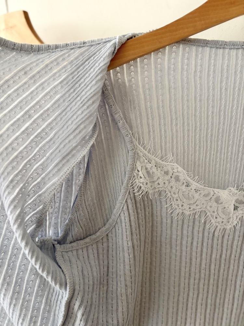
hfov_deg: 53.1
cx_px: 122
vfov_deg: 67.3
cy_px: 163
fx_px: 244
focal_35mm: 26
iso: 400
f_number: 1.6
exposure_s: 1/60
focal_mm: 5.96
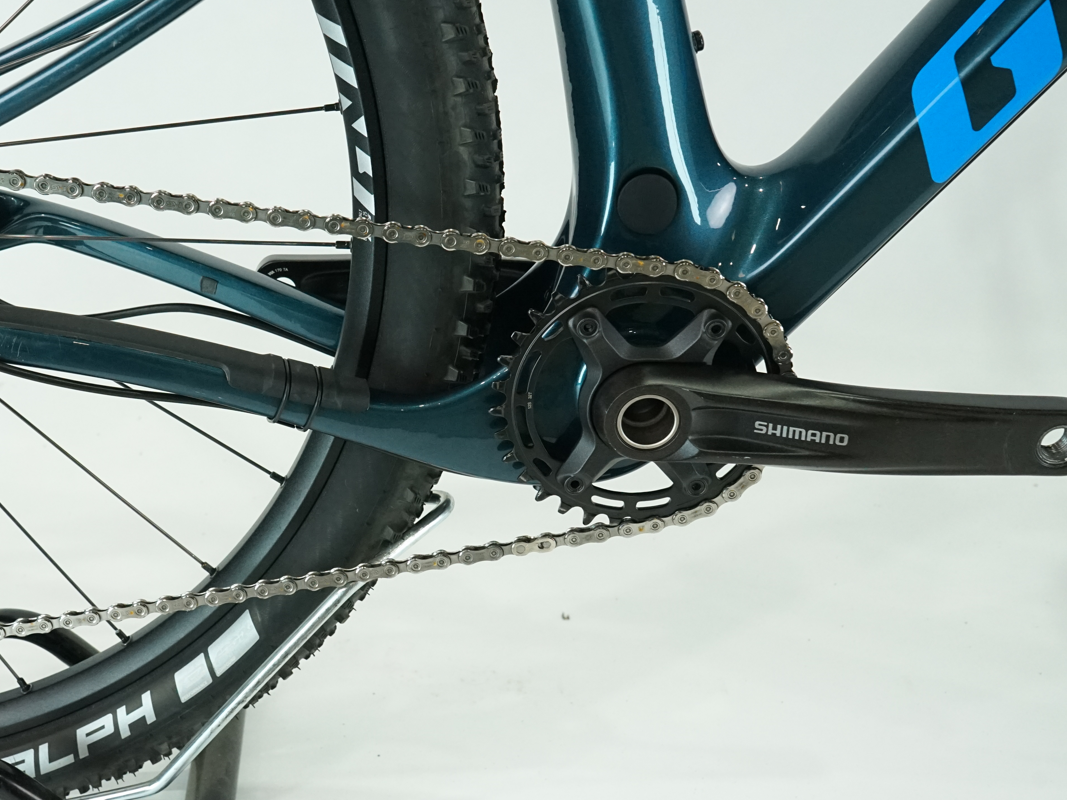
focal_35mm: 47
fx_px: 1449
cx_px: 292
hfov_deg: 39.5
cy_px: 378
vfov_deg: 30.9
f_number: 8
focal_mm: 31
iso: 3200
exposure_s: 1/200
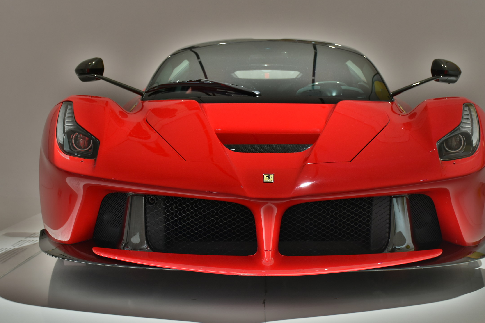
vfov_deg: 23.2
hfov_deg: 34.2
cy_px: 159
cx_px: 266
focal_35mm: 59
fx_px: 789
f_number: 4.2
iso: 640
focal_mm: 35
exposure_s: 1/25
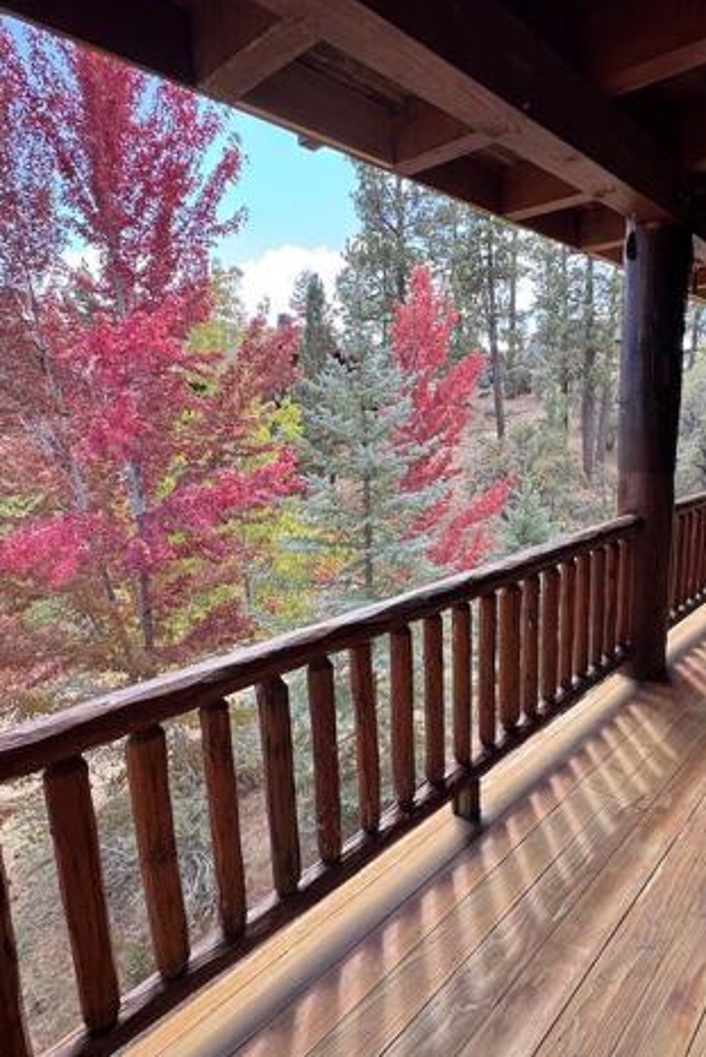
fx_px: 588
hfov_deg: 60.5
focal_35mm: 20
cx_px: 472
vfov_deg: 84.0
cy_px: 524
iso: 40
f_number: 2.2
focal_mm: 2.22
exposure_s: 1/99
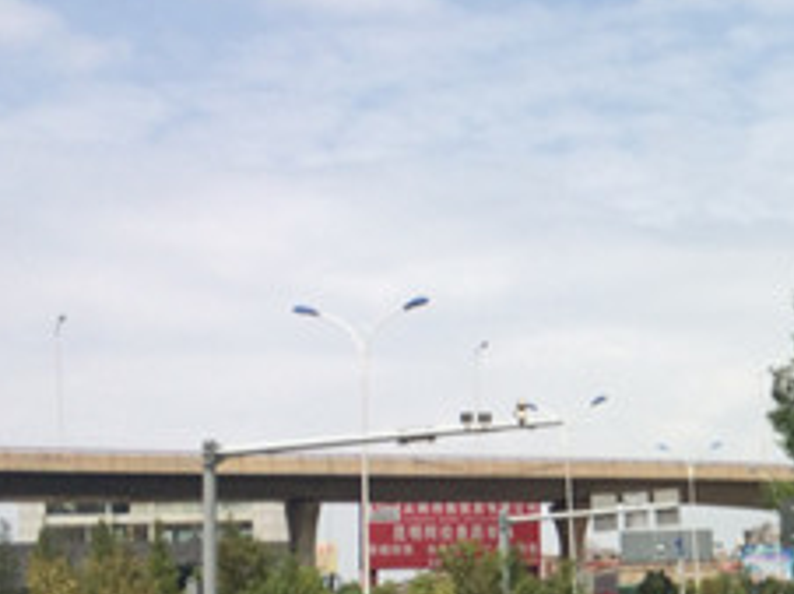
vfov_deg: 19.0
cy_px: 429
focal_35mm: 77
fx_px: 1764
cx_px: 956
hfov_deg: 23.2
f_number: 2.2
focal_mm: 4.15
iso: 32
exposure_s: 1/3425
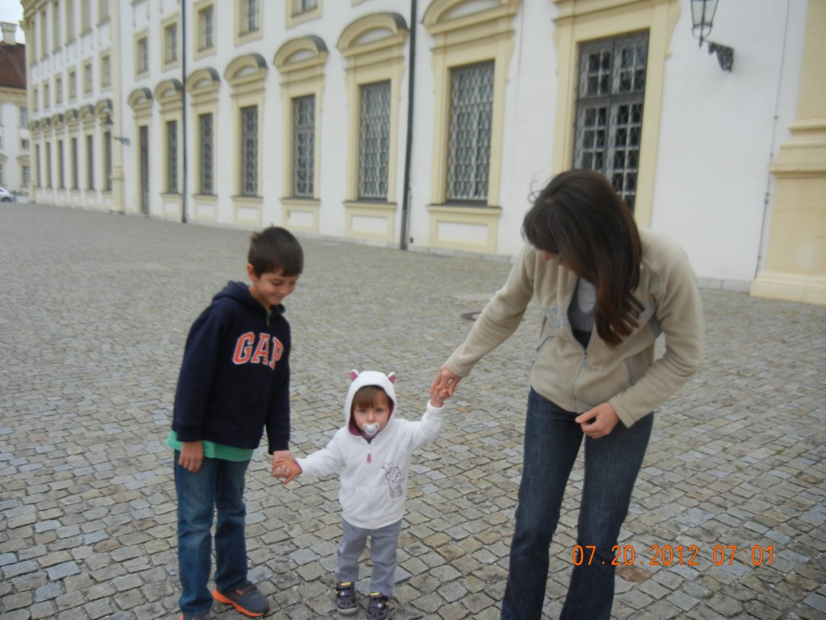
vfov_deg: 46.8
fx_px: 716
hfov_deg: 60.0
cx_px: 413
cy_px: 310
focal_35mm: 30
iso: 160
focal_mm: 5.4
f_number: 3.5
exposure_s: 1/703
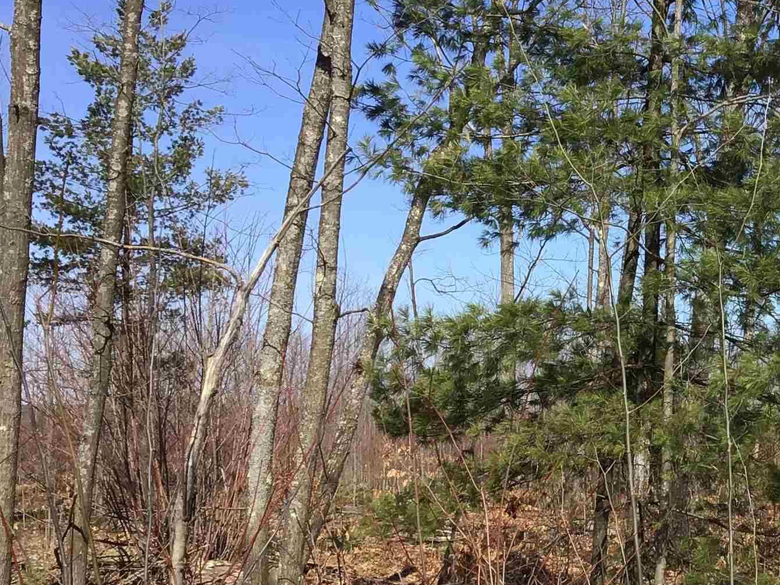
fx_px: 1600
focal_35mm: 71
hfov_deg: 25.3
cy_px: 313
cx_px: 875
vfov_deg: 20.7
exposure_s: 1/981
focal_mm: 3.3
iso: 25
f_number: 2.4
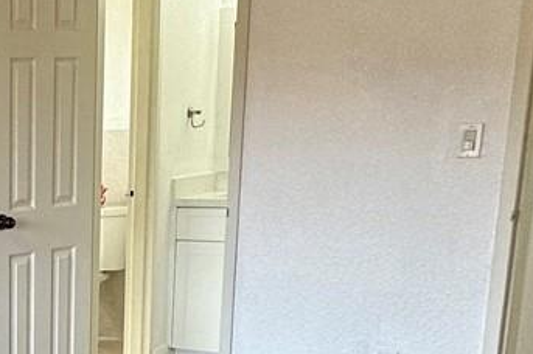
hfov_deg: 24.7
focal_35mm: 68
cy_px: 368
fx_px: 1006
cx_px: -205
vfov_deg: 19.3
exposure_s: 1/120
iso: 160
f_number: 2.2
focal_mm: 2.22
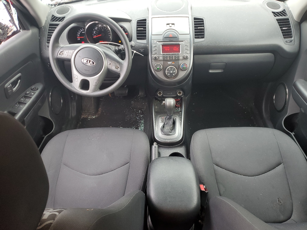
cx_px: 154
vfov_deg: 53.1
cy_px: 115
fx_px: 231
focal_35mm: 26
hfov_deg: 67.3
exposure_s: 1/60.2
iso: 70
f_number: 1.5
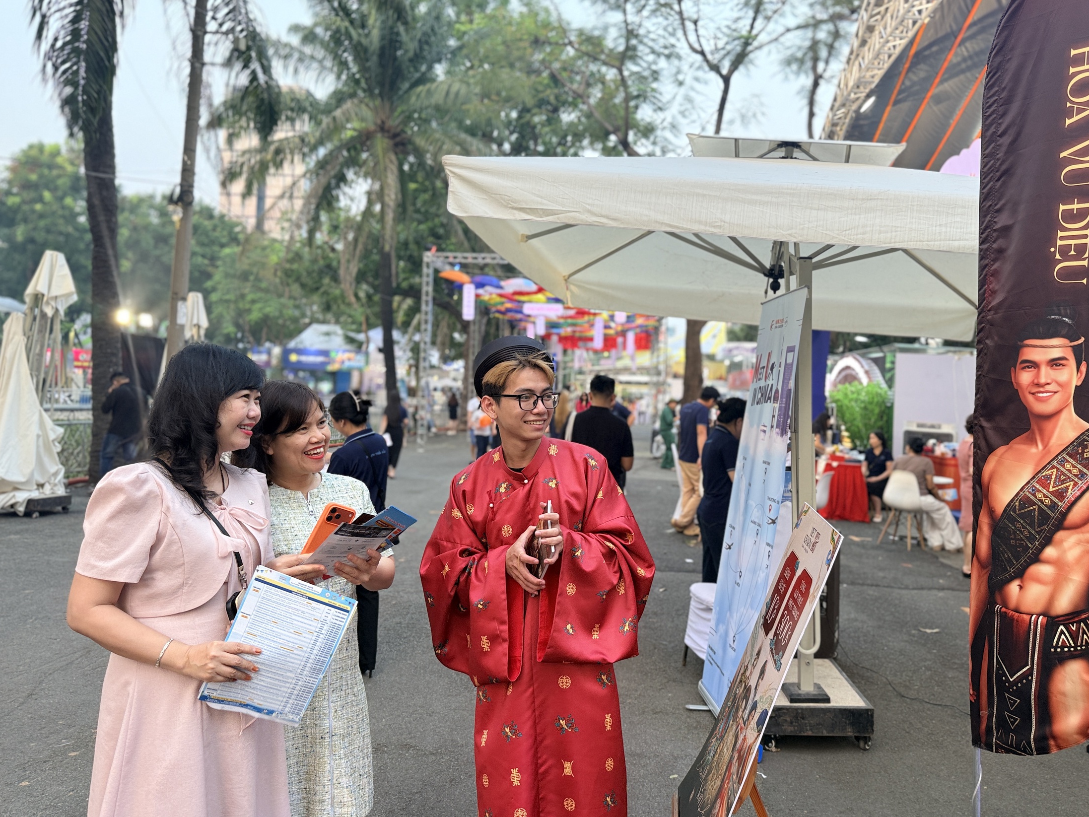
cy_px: 374
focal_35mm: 28
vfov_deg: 49.7
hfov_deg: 63.3
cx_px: 602
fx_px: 881
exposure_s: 1/100
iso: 125
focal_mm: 6.76
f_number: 1.78
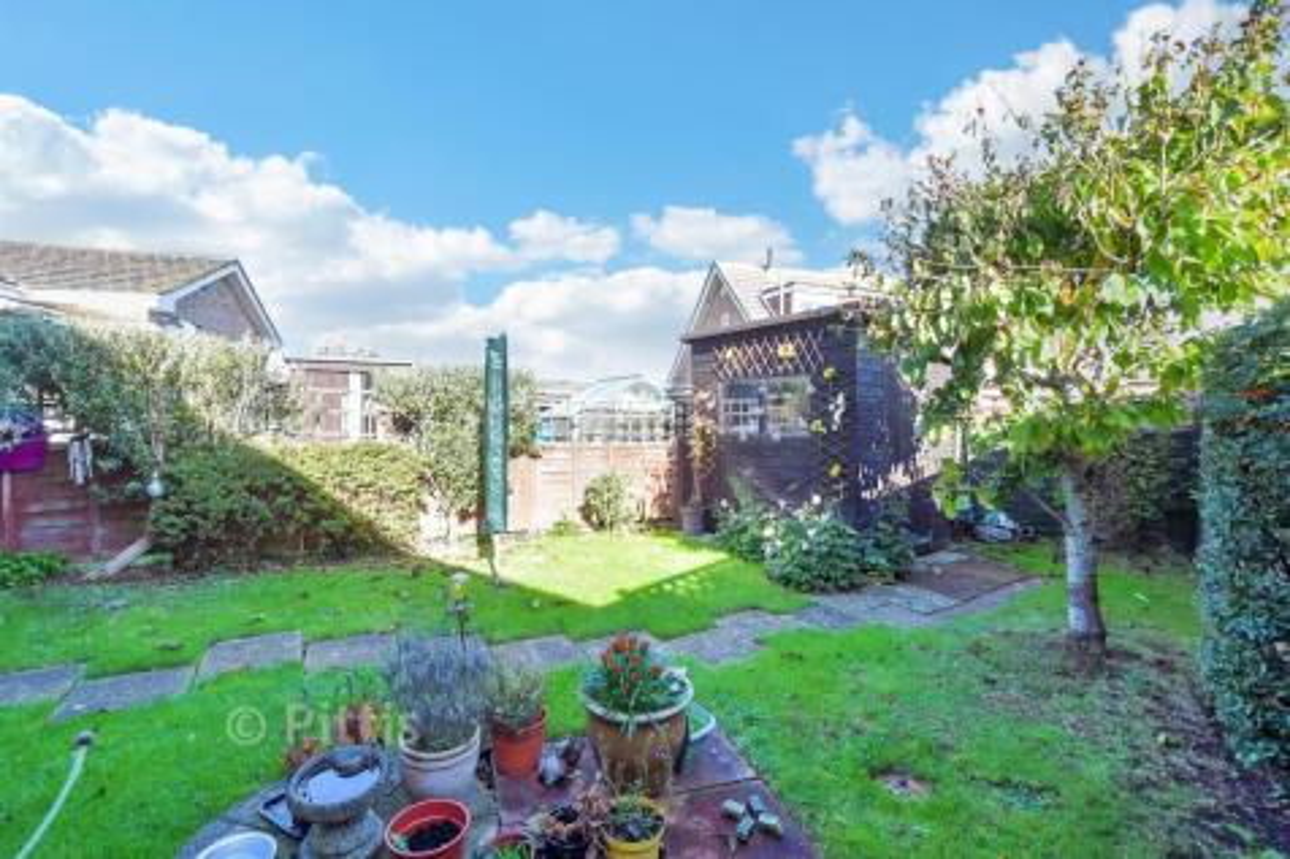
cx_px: 645
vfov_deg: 77.3
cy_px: 430
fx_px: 537
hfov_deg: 100.4
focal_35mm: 15
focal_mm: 10
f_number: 8
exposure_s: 1/200
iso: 500
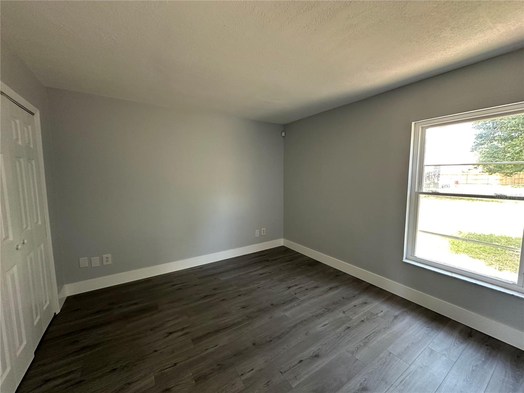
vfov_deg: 85.7
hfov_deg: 102.1
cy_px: 196
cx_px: 262
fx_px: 212
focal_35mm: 14
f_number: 2.2
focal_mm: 2.22
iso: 320
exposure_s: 1/60
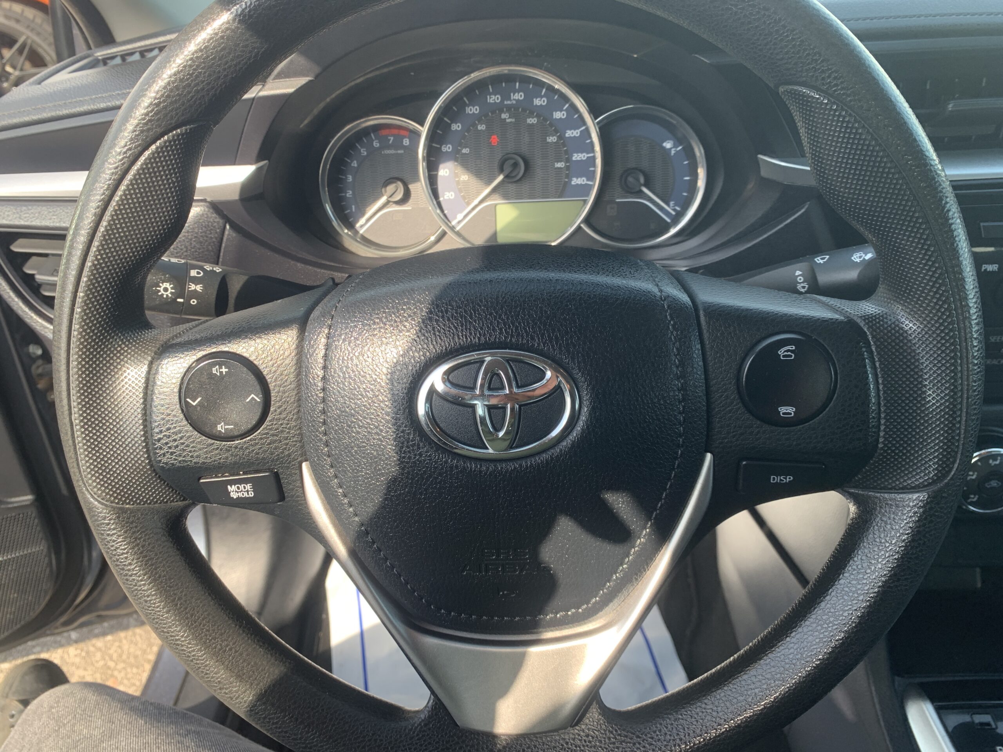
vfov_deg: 53.1
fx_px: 753
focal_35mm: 26
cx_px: 502
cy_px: 376
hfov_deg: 67.3
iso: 25
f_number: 1.8
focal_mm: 4.25
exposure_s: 1/157
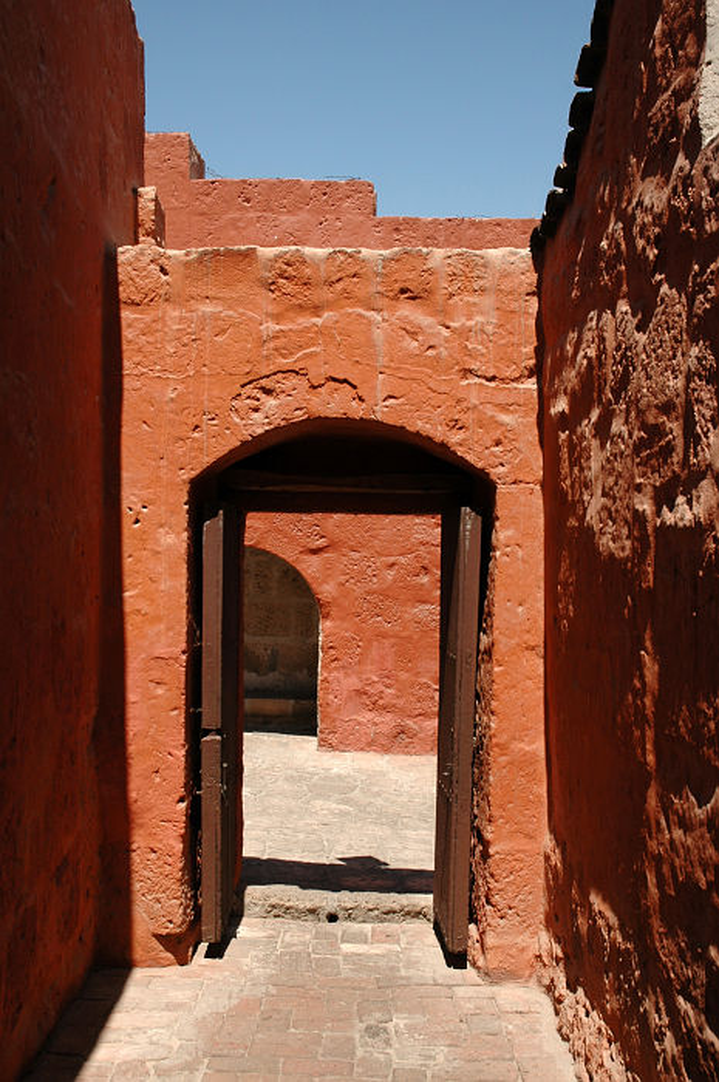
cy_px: 541
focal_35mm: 38
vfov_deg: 51.3
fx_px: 1126
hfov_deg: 35.4
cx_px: 360
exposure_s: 1/320
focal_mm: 25
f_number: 9
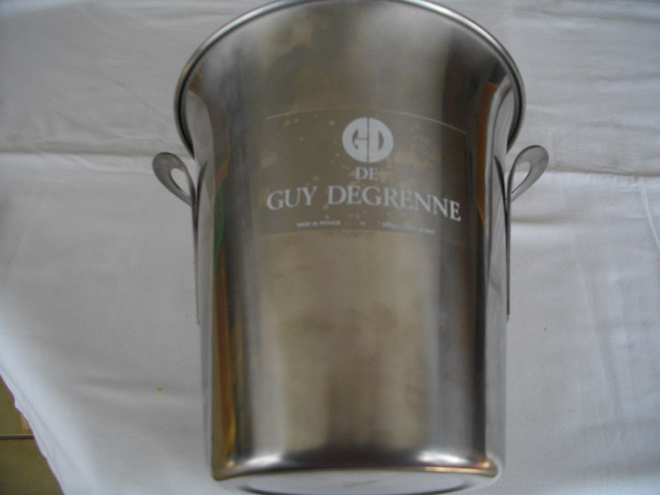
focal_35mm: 32
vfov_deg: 44.2
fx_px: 610
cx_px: 330
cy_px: 248
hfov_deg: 56.8
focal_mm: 5.7
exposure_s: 1/125
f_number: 2.9
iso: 143
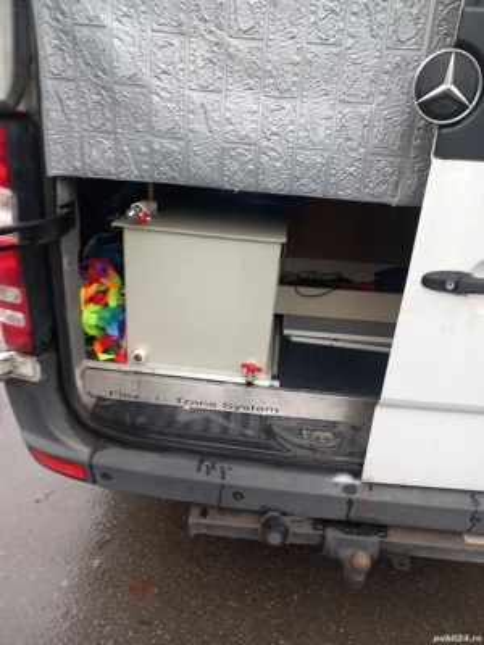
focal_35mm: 27
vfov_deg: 65.3
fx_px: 503
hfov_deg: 51.4
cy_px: 322
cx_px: 242
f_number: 1.8
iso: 50
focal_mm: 4
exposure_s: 1/50
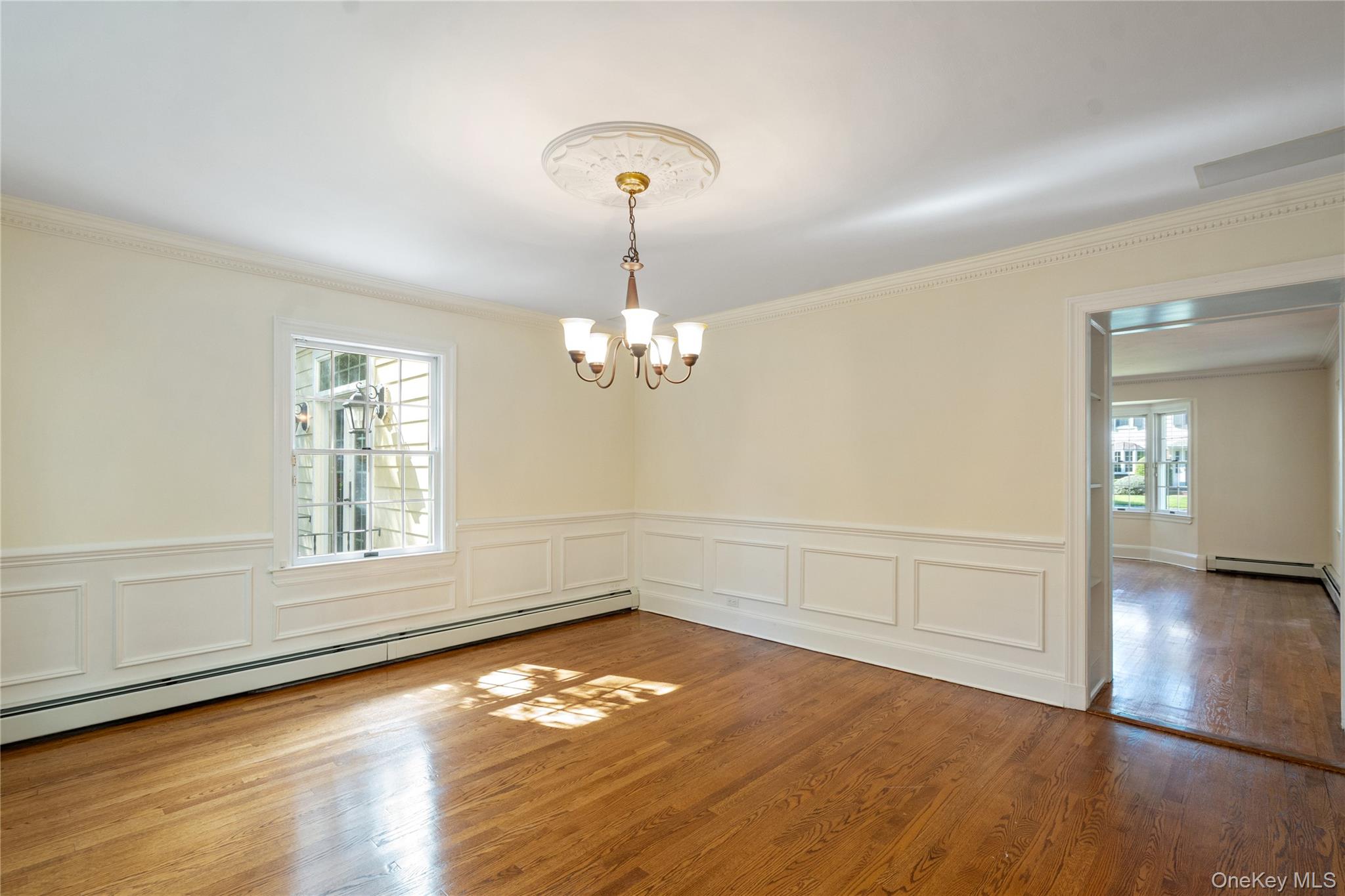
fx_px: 598
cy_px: 448
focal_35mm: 16
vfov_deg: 73.7
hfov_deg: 96.7
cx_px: 672
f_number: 6.3
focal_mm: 16
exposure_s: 1/10
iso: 1250
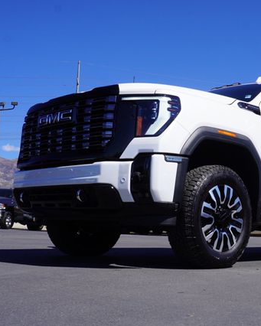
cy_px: 163
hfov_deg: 30.3
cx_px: 207
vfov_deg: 38.3
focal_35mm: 49
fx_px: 470
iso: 100
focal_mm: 23
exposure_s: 1/200
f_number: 10
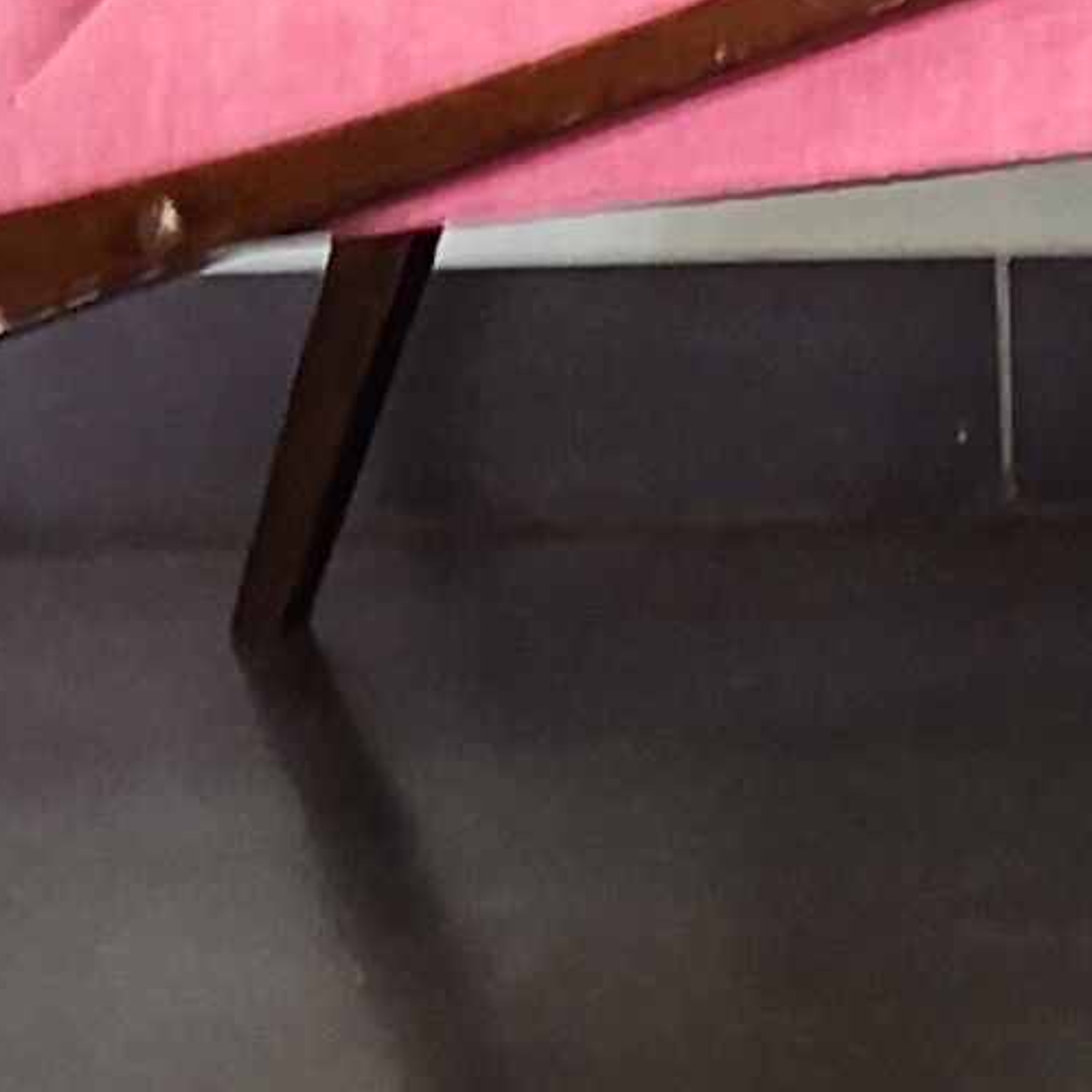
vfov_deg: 9.2
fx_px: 6781
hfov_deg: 8.2
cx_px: 2971
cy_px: 305
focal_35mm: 190
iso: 160
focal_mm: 3.95
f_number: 1.6
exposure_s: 1/33.3
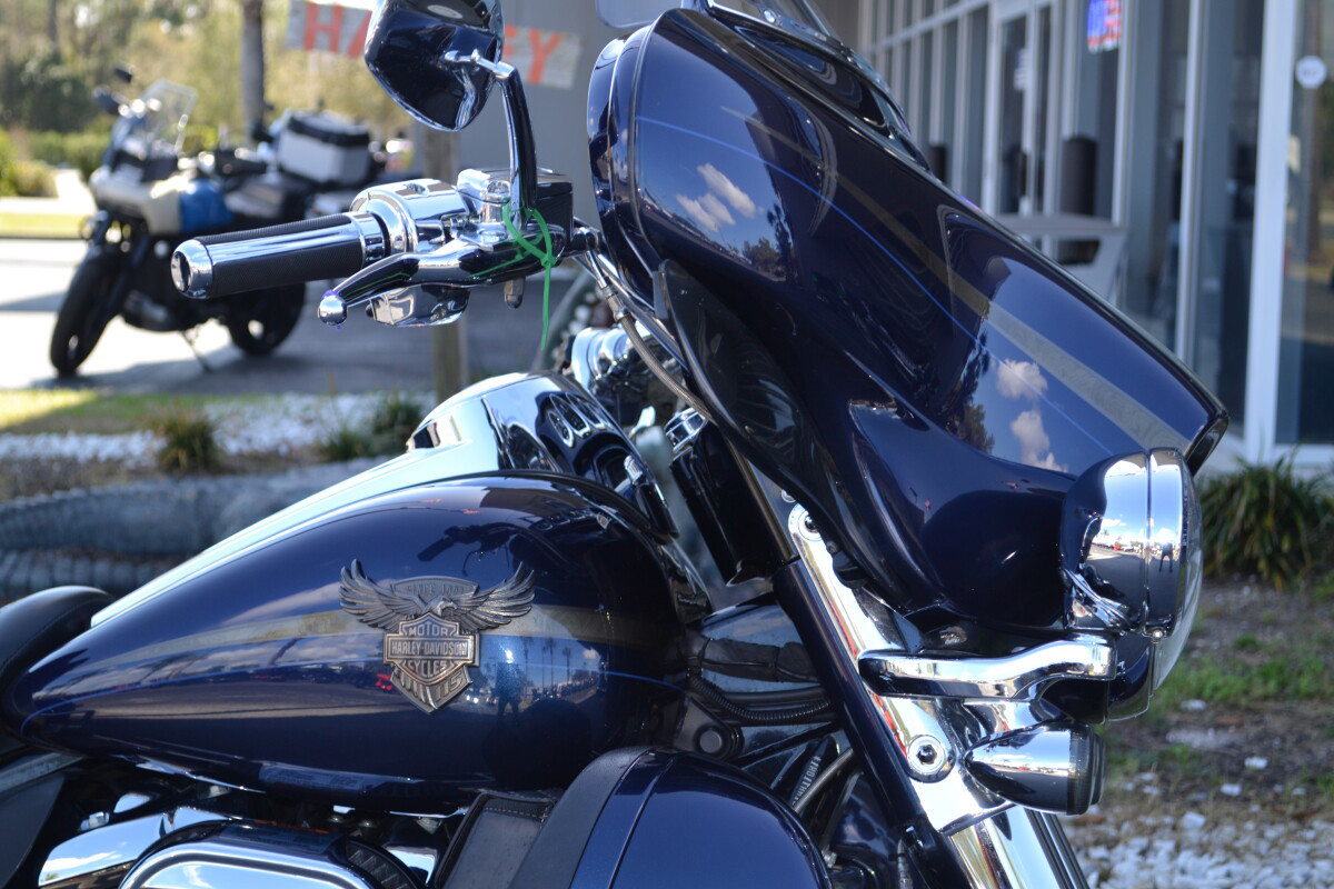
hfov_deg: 29.9
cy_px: 444
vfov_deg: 20.2
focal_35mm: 68
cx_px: 667
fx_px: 2501
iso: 160
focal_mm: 45
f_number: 5.3
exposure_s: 1/125
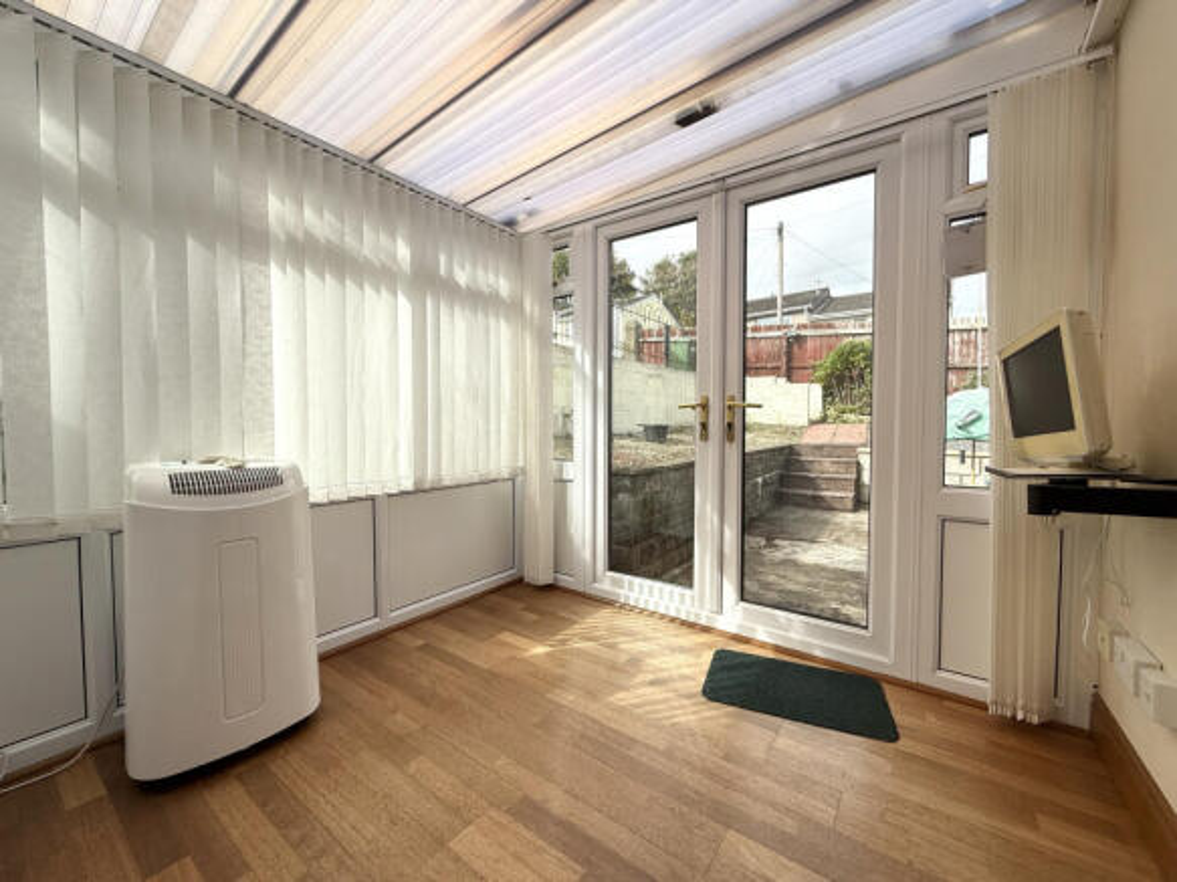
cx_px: 588
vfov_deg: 85.7
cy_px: 441
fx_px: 476
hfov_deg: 102.1
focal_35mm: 14
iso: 50
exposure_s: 1/1235
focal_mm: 2.22
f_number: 2.2
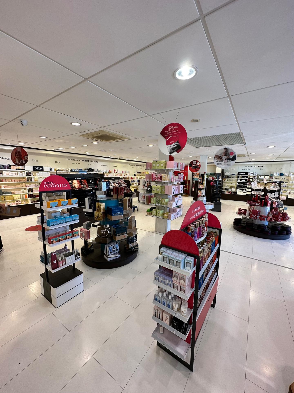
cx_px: 147
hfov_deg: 85.7
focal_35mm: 14
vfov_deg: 102.1
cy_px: 196
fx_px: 159
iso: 50
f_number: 2.2
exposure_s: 1/100
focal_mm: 2.22
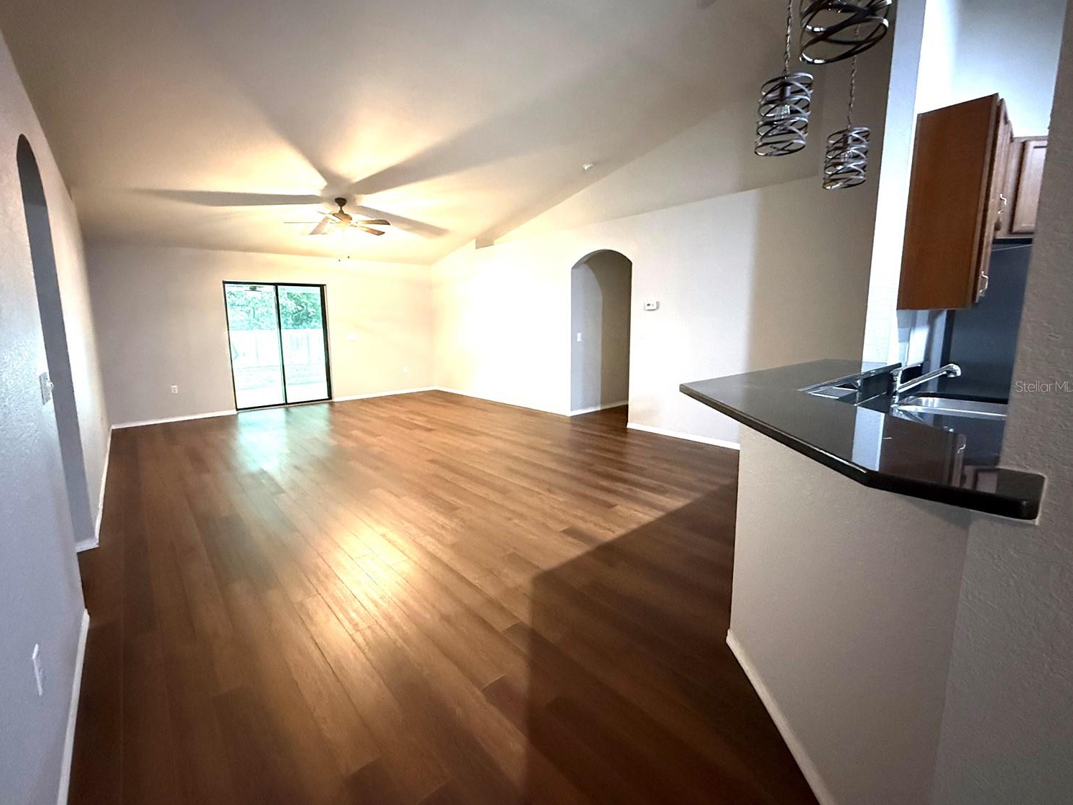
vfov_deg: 81.7
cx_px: 508
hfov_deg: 98.1
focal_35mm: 15
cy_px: 386
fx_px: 465
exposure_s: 1/40
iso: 1000
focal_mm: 2.22
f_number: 2.2
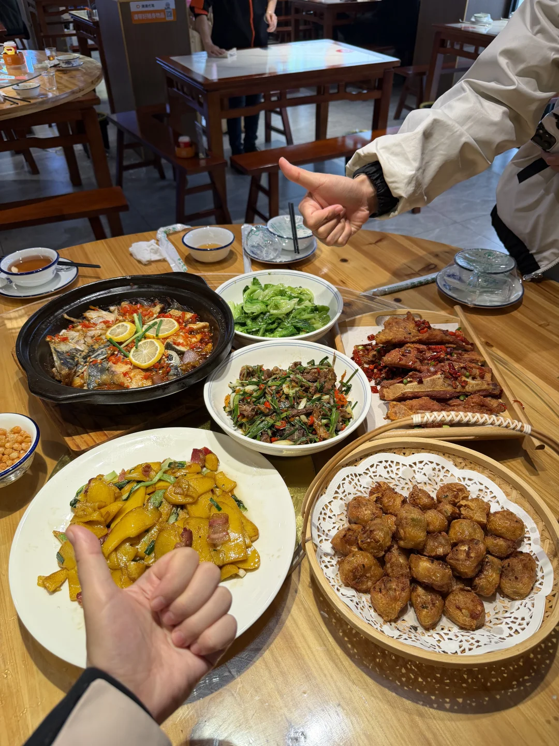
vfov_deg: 71.6
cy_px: 373
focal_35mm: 24
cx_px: 280
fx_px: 517
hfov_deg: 56.8
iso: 125
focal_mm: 6.76
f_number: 1.78
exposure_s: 1/100
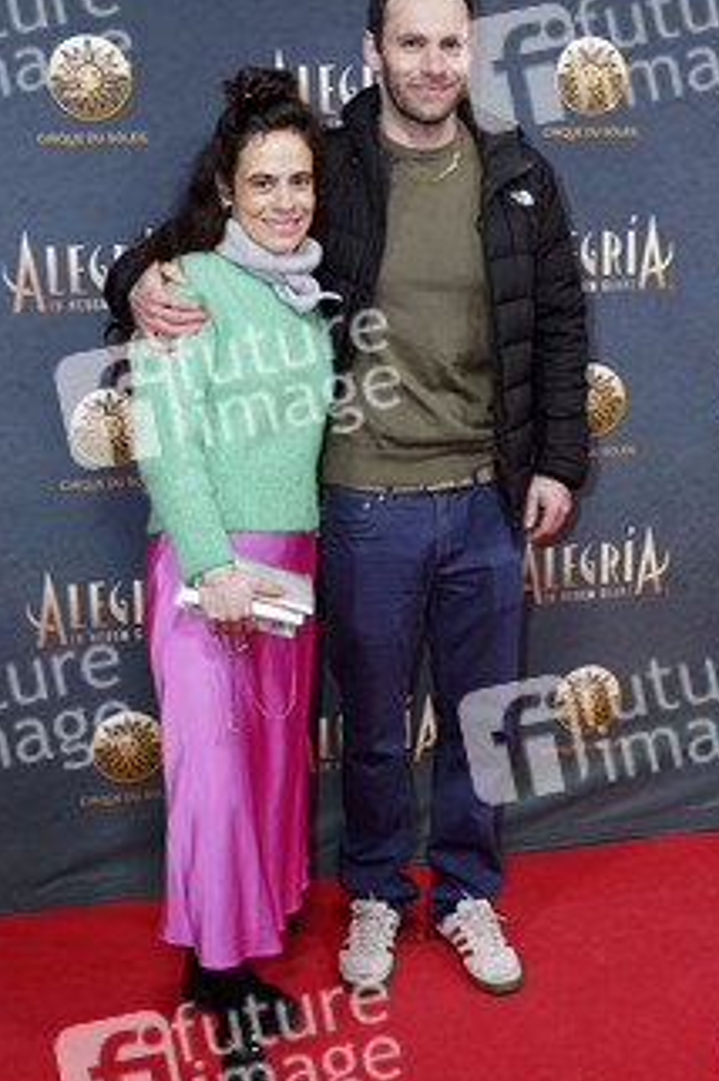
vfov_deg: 47.4
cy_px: 557
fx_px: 1231
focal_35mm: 41
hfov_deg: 32.5
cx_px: 326
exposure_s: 1/250
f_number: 4.5
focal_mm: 33
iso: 2500
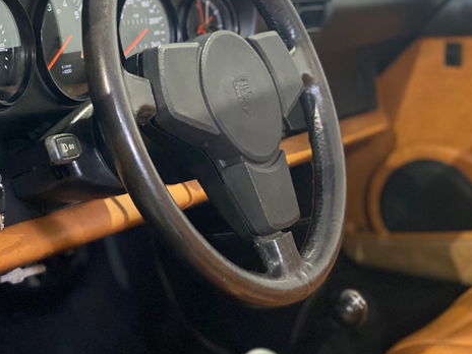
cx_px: 161
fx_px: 1173
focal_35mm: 86
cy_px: 152
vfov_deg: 17.2
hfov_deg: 22.7
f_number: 2
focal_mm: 6
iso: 500
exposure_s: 1/14
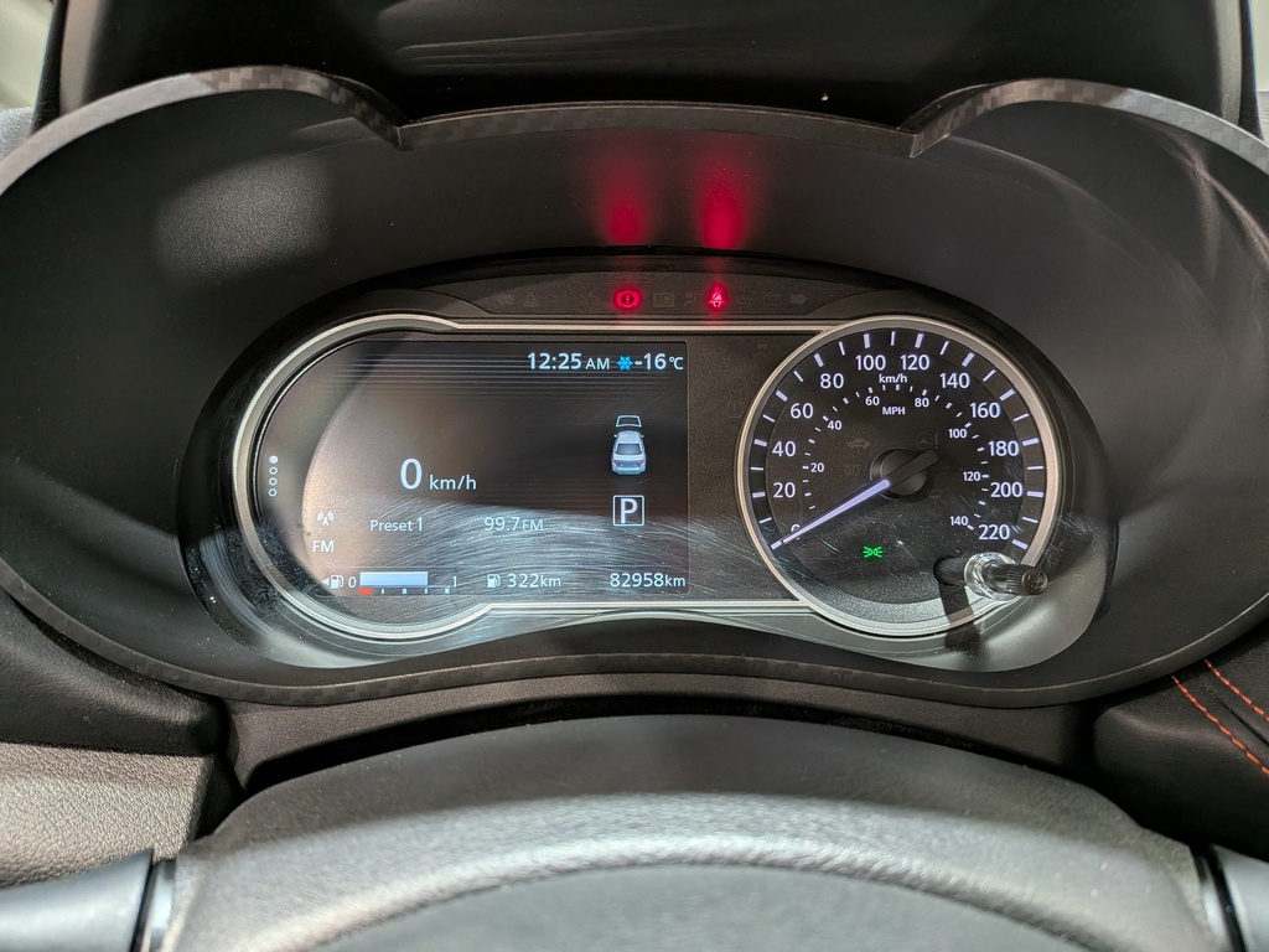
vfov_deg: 56.8
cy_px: 476
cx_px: 634
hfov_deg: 71.6
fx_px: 880
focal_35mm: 24
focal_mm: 4.53
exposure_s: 1/50
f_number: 1.7
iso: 43
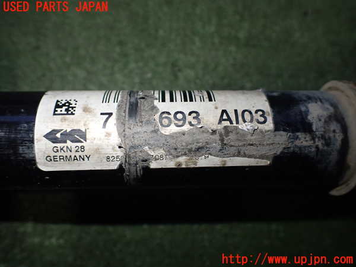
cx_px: 178
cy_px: 134
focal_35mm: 30
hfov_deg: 60.0
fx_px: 309
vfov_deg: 46.8
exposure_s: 1/125
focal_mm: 5.4
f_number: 2.3
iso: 250
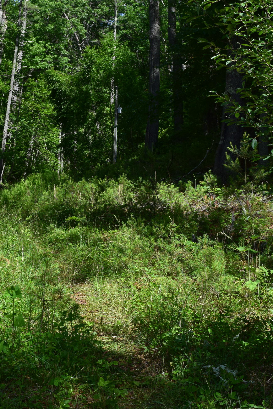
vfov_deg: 27.7
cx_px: 92
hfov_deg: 18.6
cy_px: 205
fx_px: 830
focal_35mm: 73
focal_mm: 32
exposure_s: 1/400
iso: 400
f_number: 11
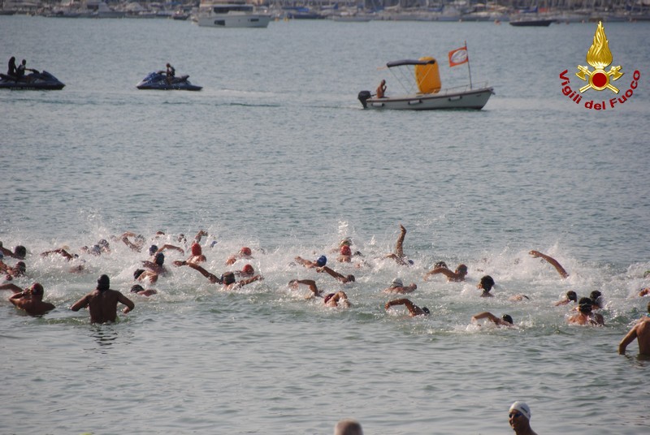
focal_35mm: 300
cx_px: 325
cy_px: 218
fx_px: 5425
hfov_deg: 6.9
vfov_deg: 4.6
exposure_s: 1/1600
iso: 200
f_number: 5.6
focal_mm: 200
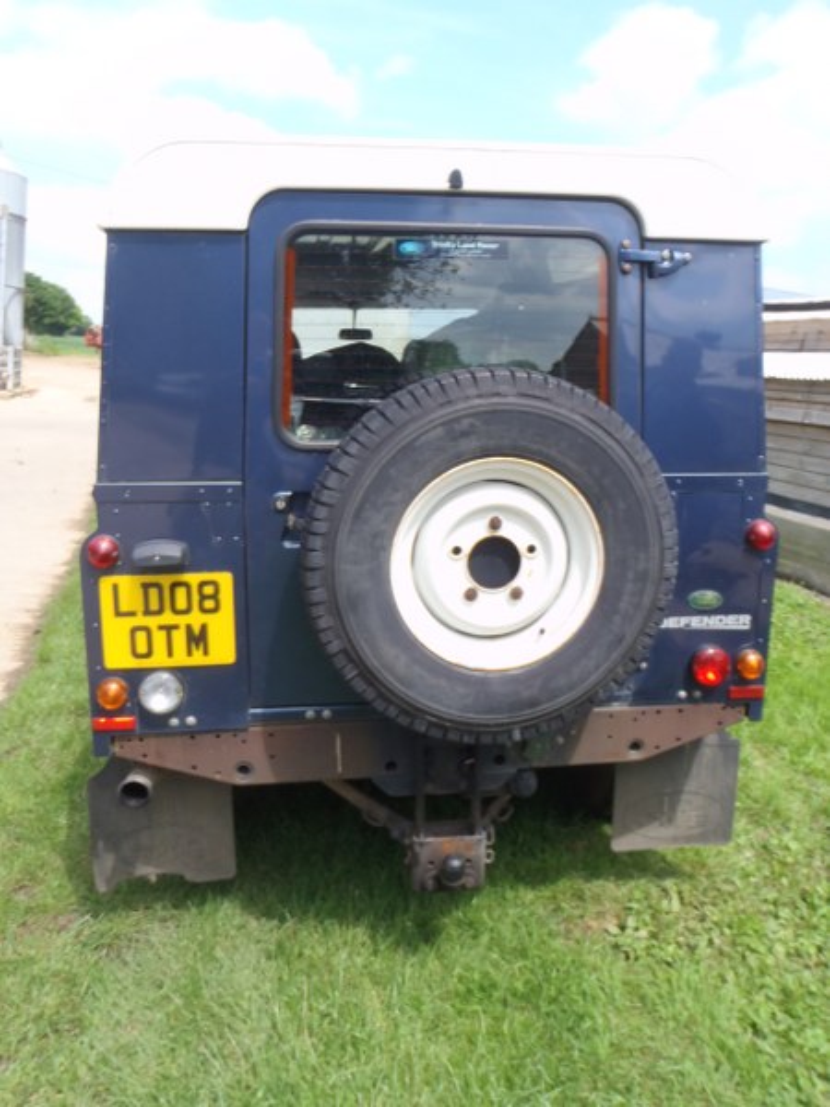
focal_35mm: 28
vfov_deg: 63.4
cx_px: 415
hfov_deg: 49.7
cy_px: 554
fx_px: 895
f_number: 5.6
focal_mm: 5
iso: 64
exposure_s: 1/100
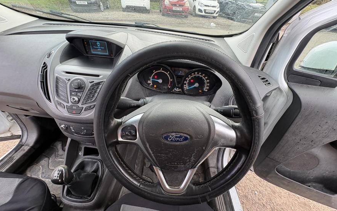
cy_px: 109
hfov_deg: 101.5
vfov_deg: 74.8
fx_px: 138
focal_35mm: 15
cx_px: 168
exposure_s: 1/99
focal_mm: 2.22
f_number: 2.2
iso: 125
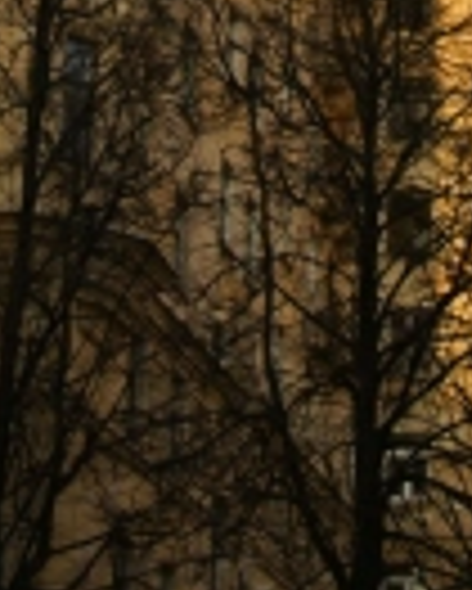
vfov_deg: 14.5
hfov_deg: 12.3
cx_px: 283
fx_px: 2198
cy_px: -209
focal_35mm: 126
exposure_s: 1/50
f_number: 8
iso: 100
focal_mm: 18
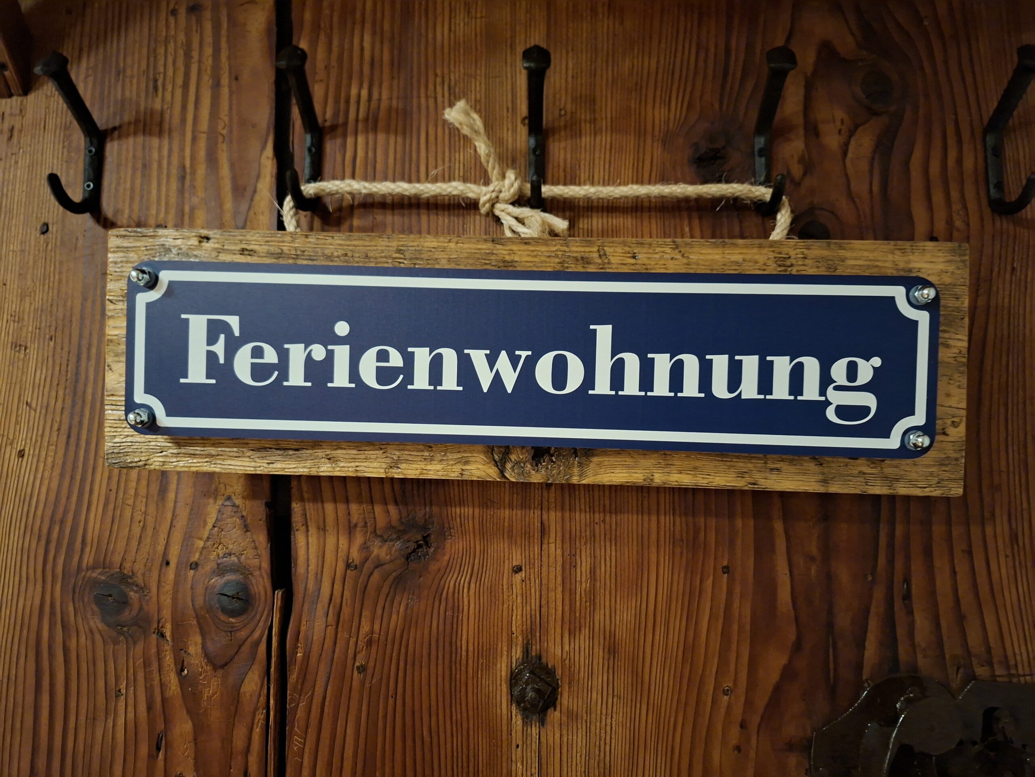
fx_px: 688
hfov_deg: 73.9
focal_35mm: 23
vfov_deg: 58.9
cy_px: 388
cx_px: 518
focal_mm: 5.54
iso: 1250
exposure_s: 1/20
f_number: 1.8
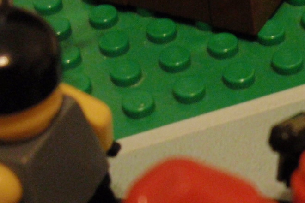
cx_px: 296
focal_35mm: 113
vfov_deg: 12.1
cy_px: 164
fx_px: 957
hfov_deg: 17.7
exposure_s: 1/10
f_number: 3.2
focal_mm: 5
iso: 200
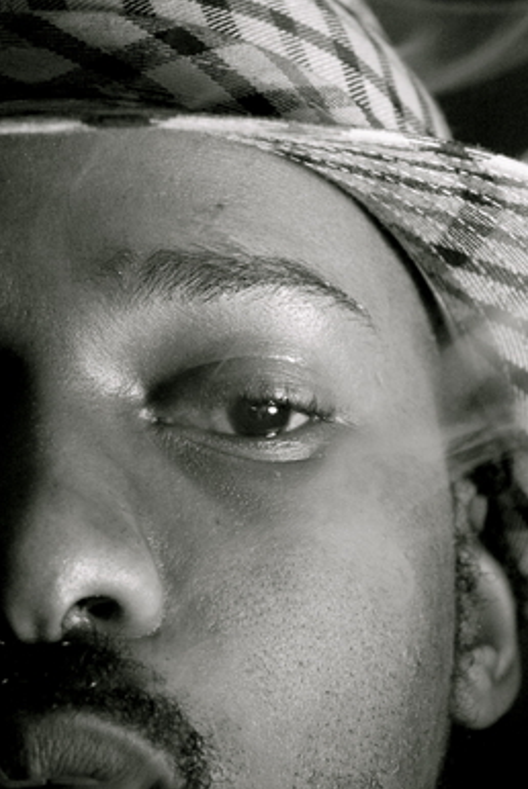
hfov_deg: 10.3
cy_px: 333
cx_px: 291
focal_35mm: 133
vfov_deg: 15.4
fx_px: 2921
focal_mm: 38
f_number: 4.8
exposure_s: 1/200
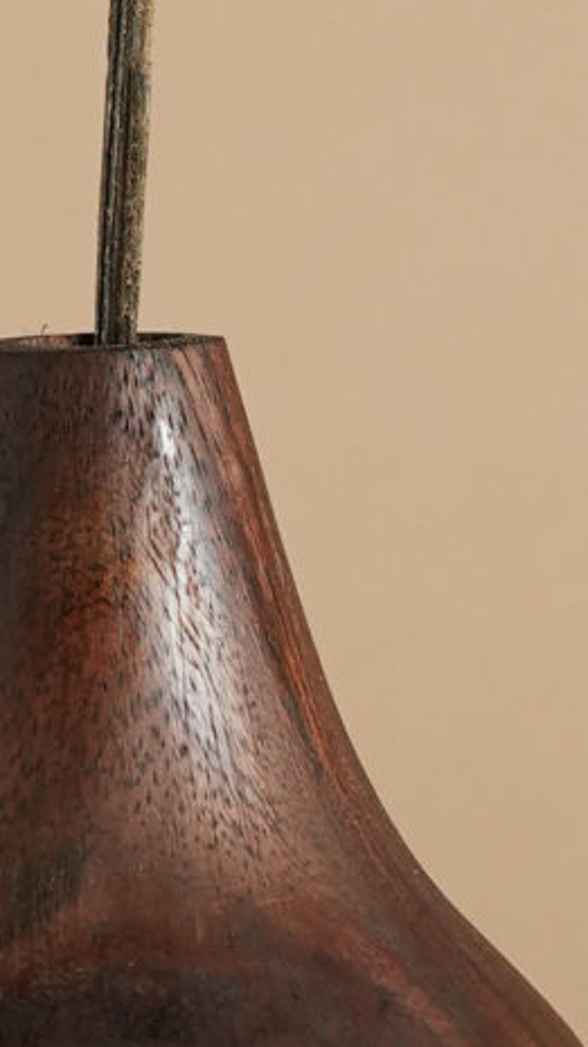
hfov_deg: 2.1
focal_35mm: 568
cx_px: 107
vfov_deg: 3.8
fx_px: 15770
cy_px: -422
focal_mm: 70
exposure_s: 1/100
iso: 1000
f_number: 8
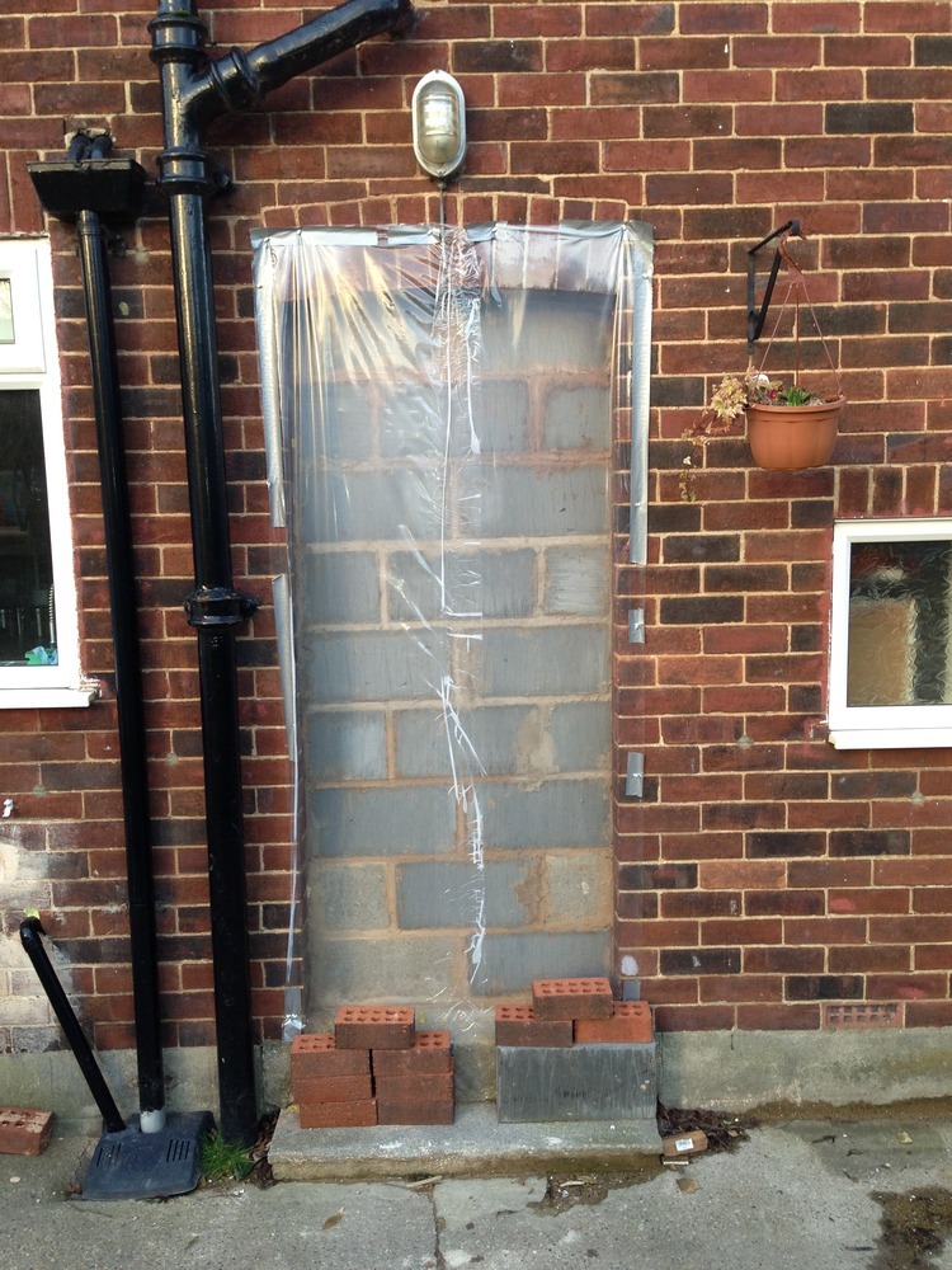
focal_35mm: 33
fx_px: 1210
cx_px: 476
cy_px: 635
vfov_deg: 55.4
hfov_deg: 42.9
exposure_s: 1/40
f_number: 2.4
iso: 64
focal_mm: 4.13
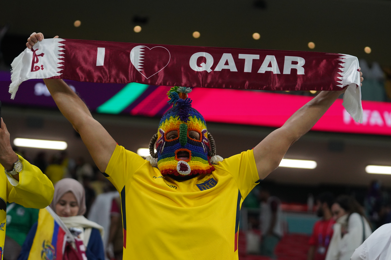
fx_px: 1140
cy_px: 130
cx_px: 196
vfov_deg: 13.0
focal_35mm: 105
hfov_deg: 19.5
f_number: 2.8
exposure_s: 1/1250
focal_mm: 70
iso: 1600
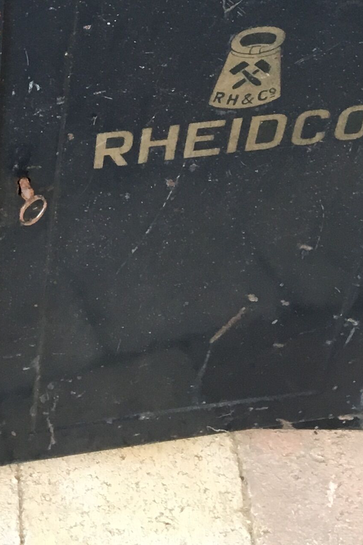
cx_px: -30
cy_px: -51
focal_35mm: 95
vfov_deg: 20.5
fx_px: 1437
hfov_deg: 14.1
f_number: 2.2
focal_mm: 4.15
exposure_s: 1/33
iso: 100
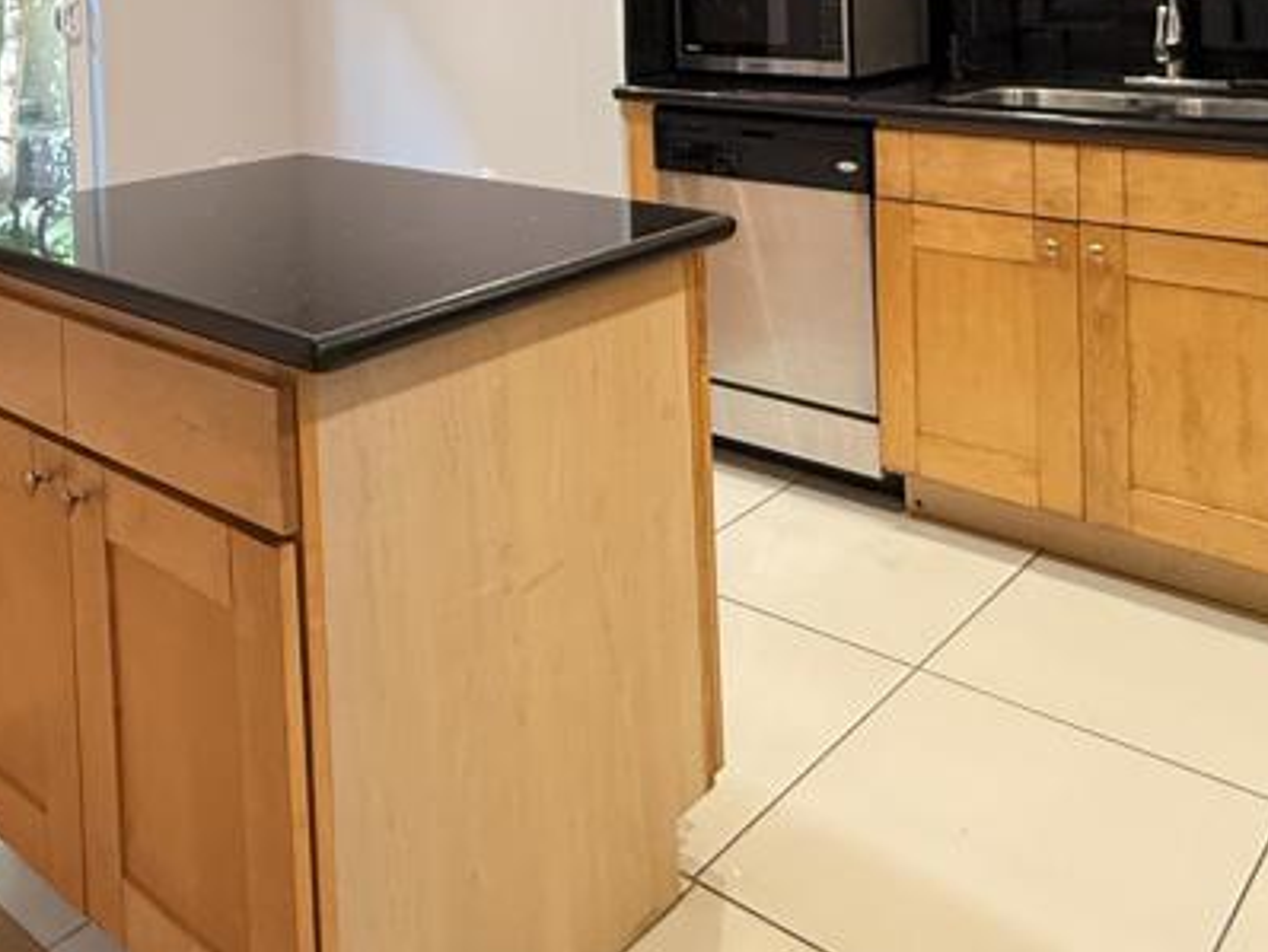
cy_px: -38
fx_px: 1319
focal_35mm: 36
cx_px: 742
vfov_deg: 35.2
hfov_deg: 51.1
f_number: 2.2
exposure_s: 1/60
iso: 500
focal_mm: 2.22
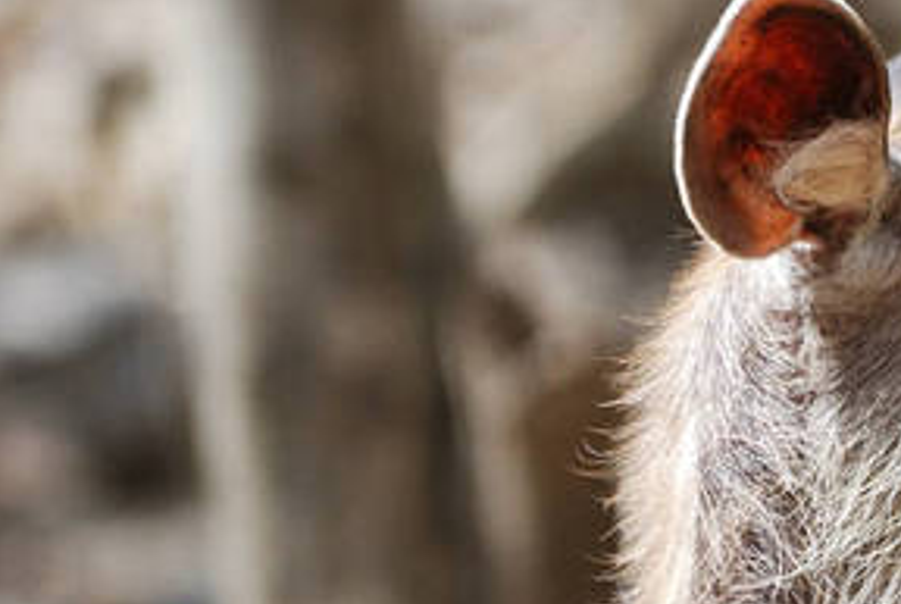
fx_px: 36521
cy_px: 351
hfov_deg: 1.4
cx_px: 1036
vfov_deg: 0.9
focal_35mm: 1457
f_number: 5.6
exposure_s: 1/400
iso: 640
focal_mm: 400
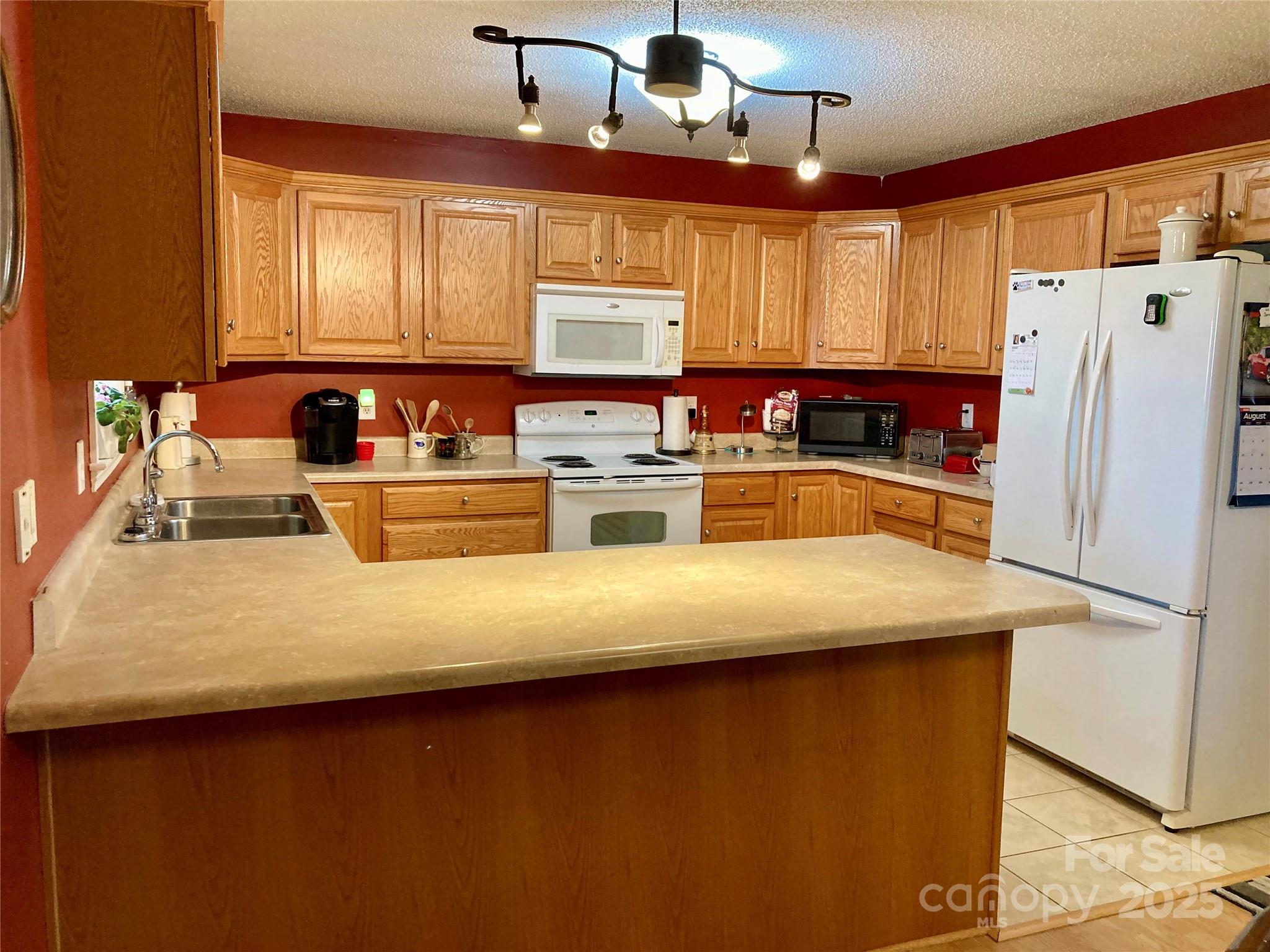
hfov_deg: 63.4
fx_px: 1027
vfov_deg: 49.7
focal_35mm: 28
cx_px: 635
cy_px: 476
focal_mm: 3.99
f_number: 1.8
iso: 200
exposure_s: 1/60
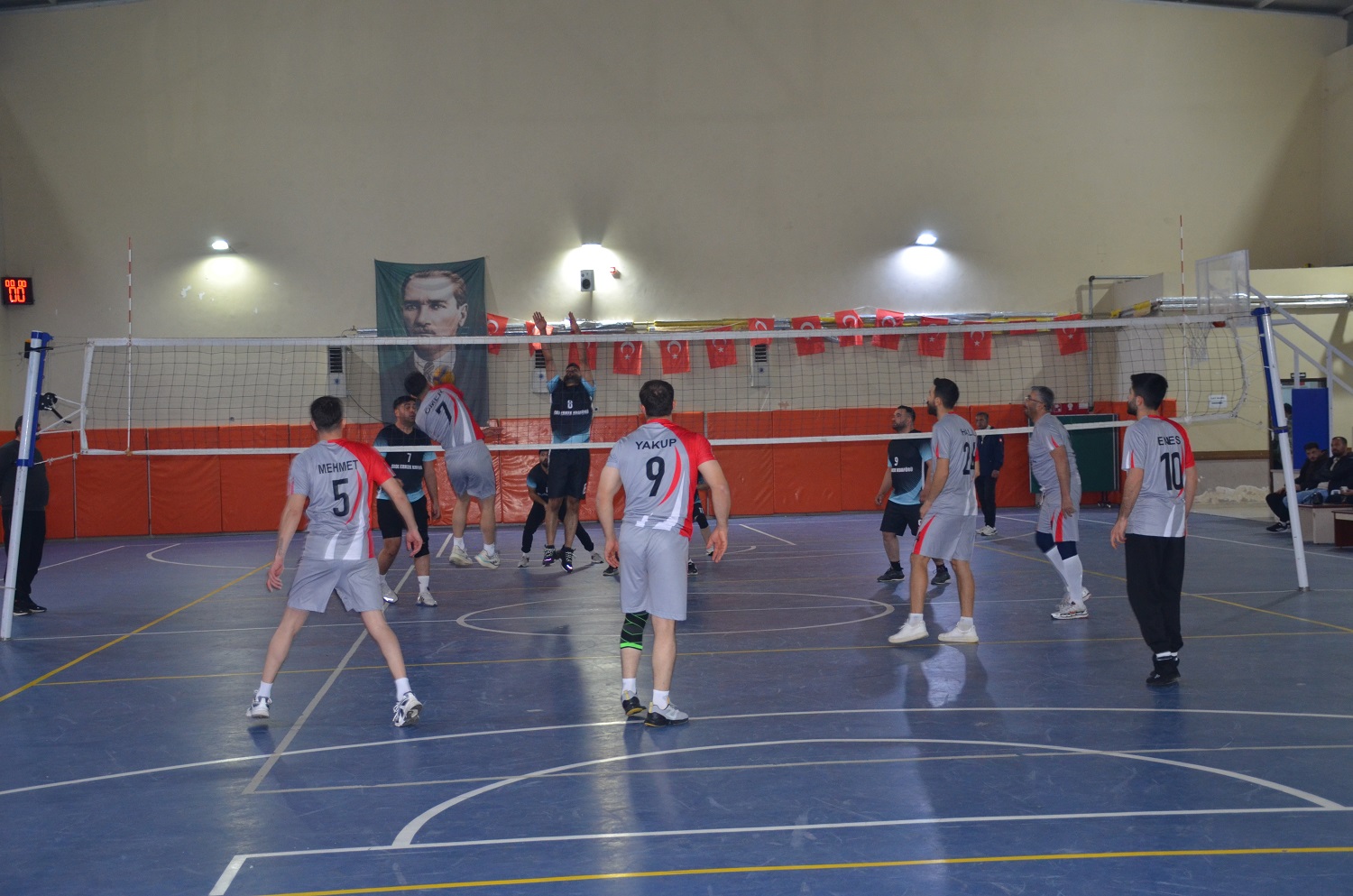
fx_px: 1800
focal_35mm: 48
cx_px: 676
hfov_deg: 41.2
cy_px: 448
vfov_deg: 27.9
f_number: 4
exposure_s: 1/60
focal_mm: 32
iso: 800
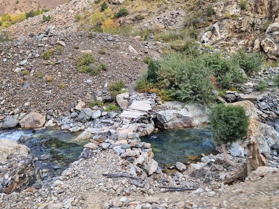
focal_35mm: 28
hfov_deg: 63.3
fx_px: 226
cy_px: 83
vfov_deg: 49.4
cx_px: 152
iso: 50
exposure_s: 1/180
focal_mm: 5.4
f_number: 1.8
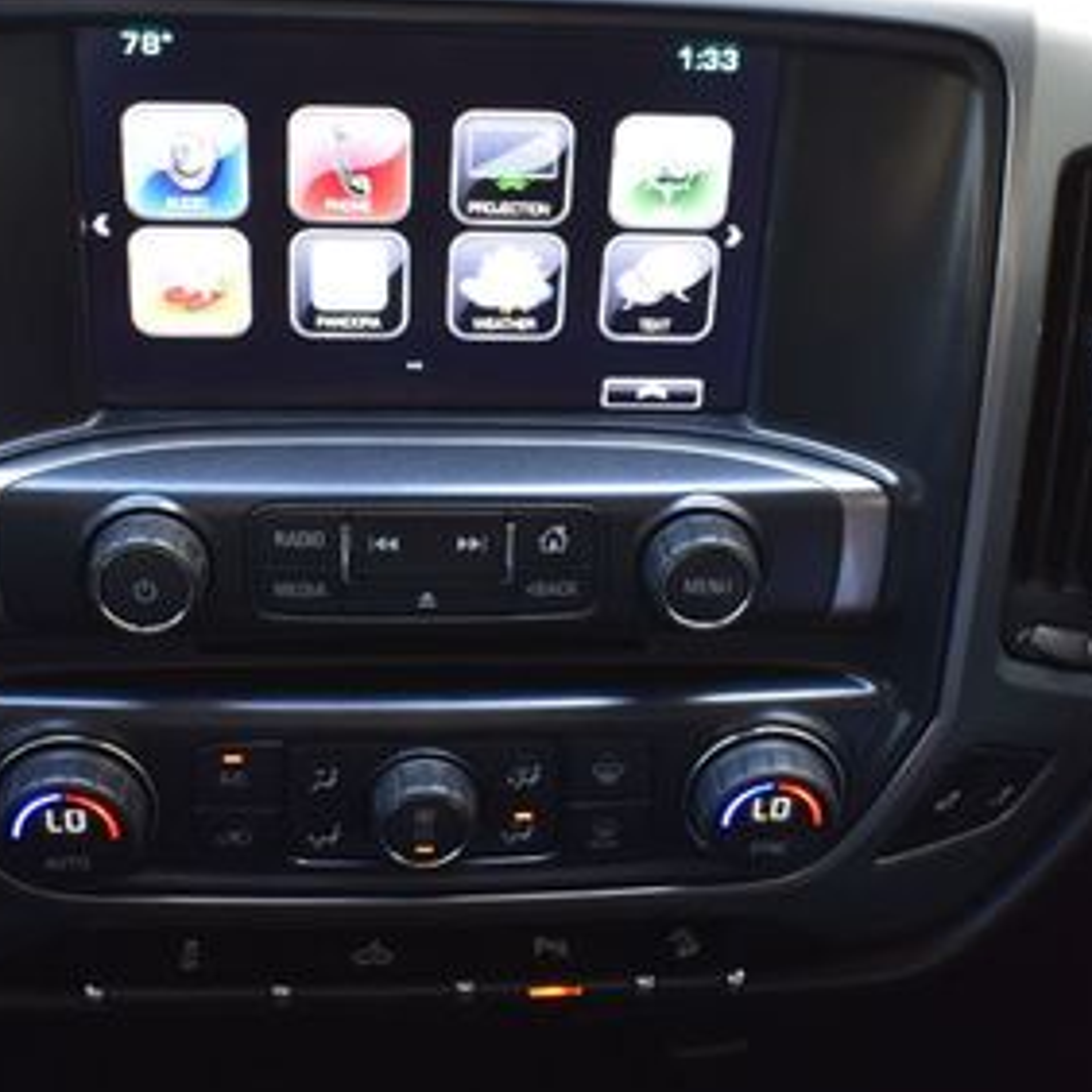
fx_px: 1856
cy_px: 488
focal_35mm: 52
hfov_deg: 32.7
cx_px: 623
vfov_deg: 32.8
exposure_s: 1/15
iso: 720
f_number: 6.3
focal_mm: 18
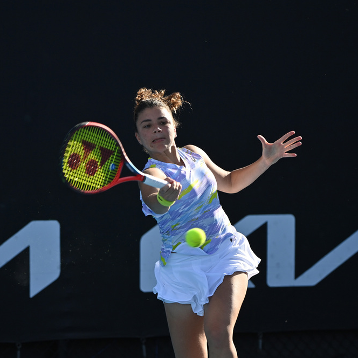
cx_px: 161
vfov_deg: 5.5
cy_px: 179
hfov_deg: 5.5
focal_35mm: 320
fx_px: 3744
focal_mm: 250
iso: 500
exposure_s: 1/2000
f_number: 5.6
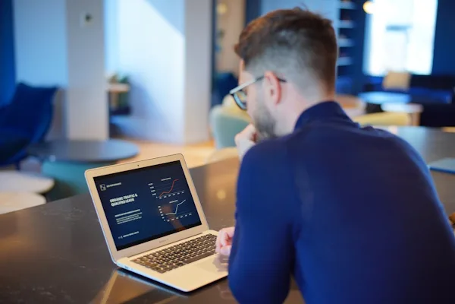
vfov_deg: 27.0
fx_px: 632
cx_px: 228
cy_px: 152
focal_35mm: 50
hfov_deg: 39.6
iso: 250
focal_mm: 50
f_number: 1.6
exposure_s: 1/160
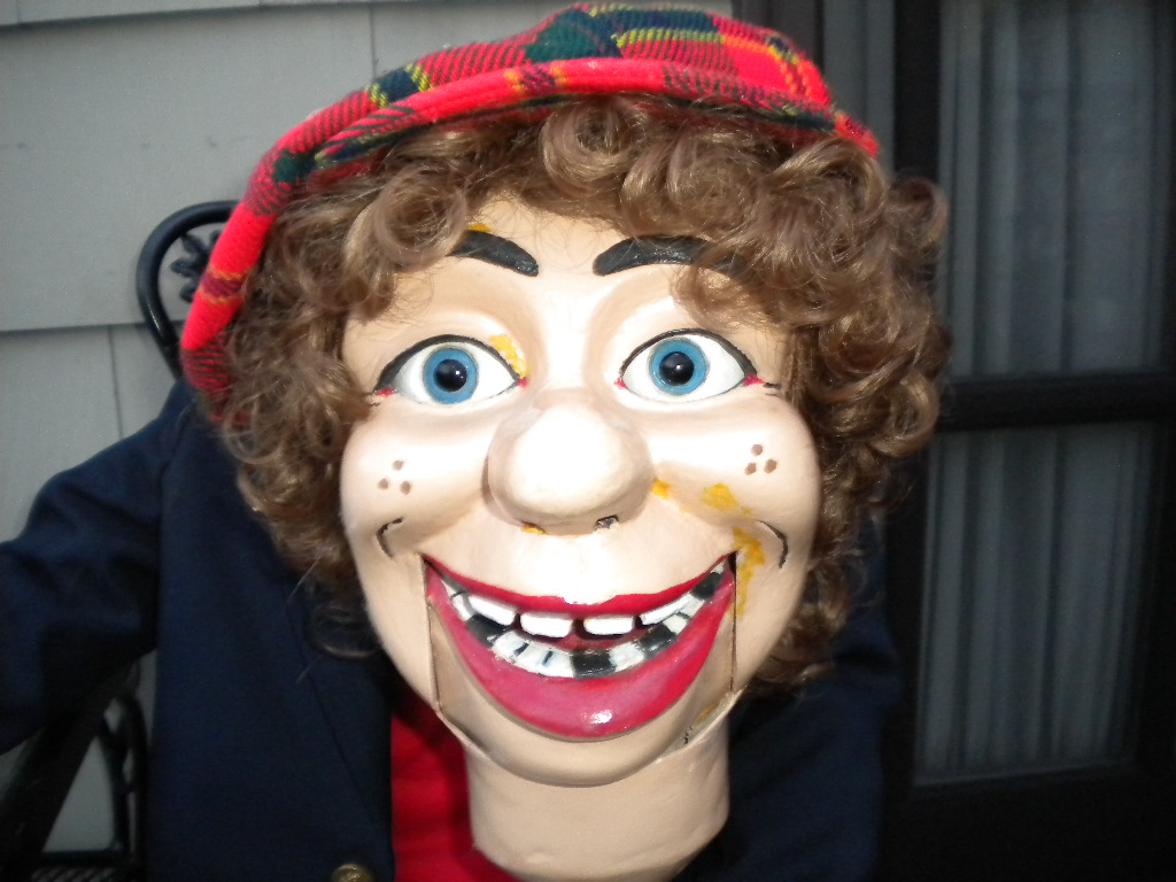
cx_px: 588
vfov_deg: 40.7
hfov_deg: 52.6
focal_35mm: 35
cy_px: 441
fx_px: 1189
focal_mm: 6.3
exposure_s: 1/30
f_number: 3.1
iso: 400
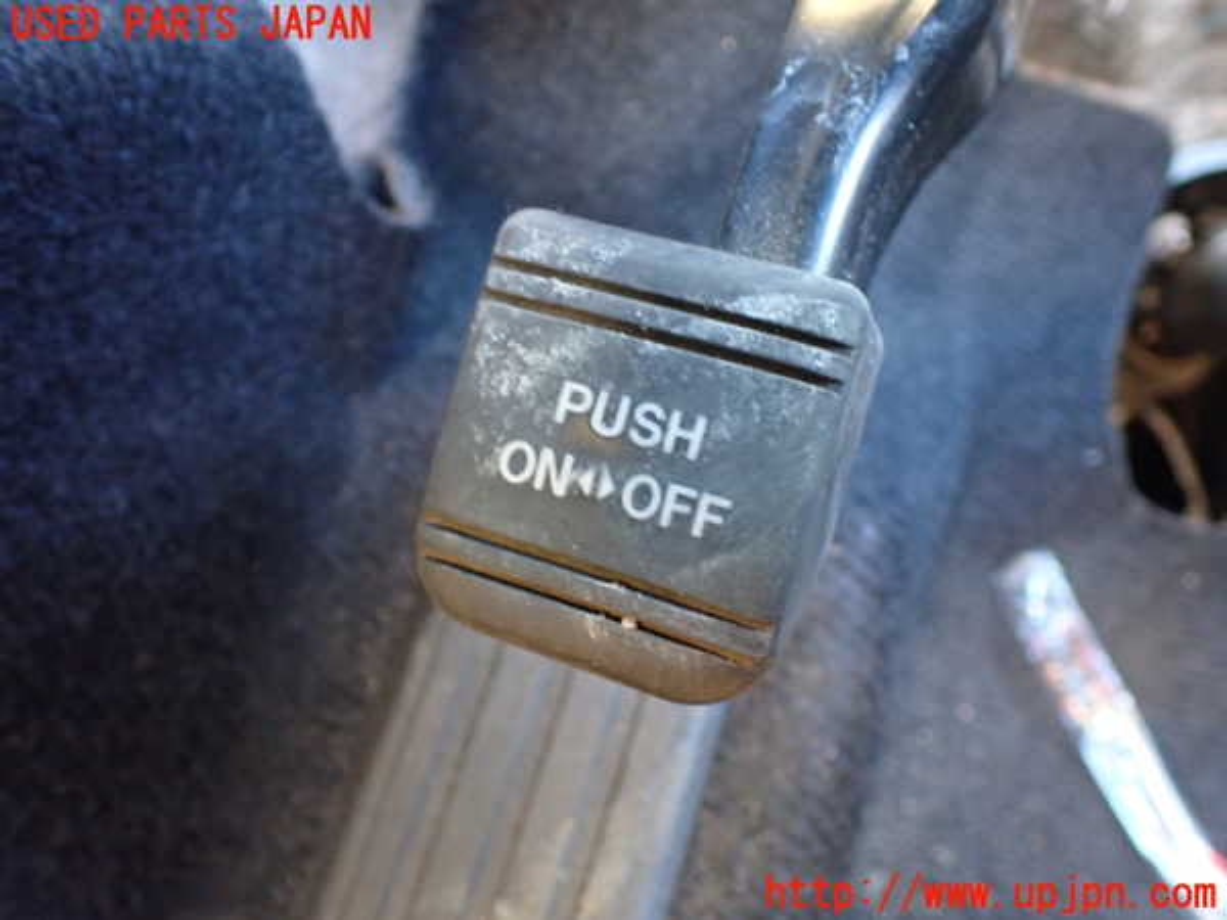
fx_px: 1063
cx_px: 614
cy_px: 460
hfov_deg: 60.0
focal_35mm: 30
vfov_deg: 46.8
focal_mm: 5.4
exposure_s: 1/30
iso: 800
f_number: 2.3
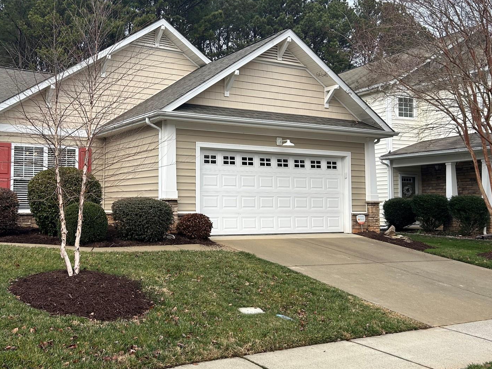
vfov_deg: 37.7
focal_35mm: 38
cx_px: 171
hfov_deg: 48.3
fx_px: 540
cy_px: 170
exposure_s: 1/1751
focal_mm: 5.7
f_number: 1.5
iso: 50
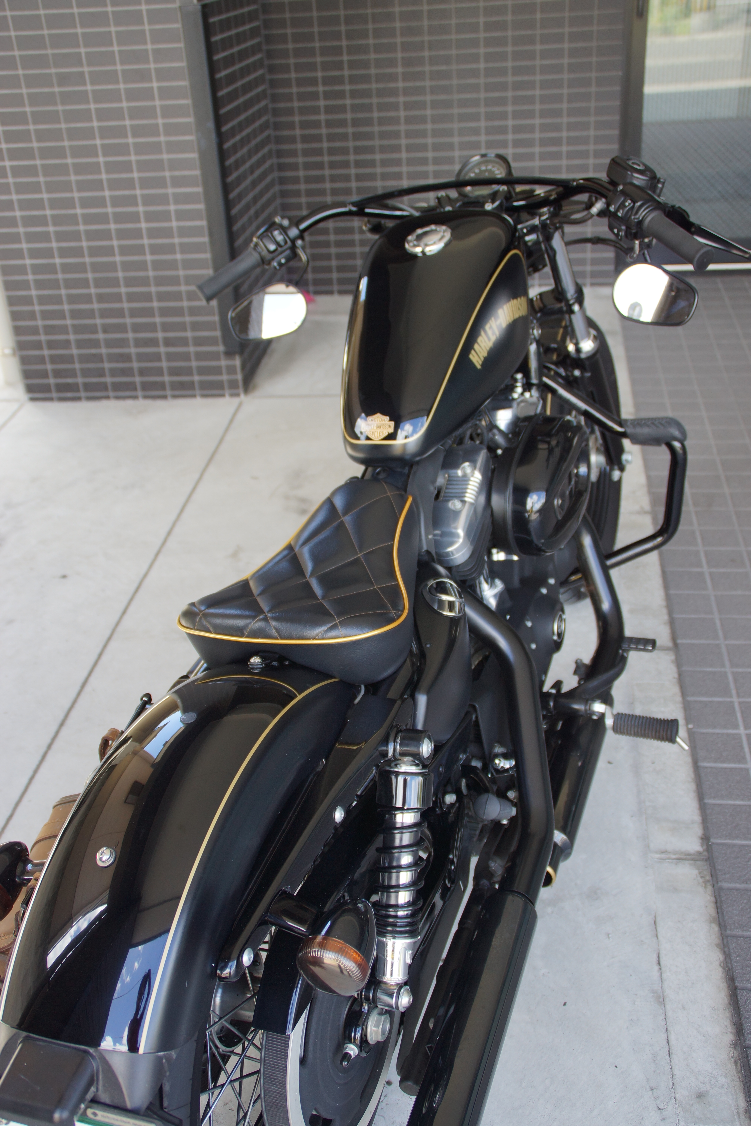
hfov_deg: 36.9
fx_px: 1126
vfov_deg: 53.1
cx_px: 376
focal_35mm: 36
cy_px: 563
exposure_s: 1/160
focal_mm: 24
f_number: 4
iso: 200
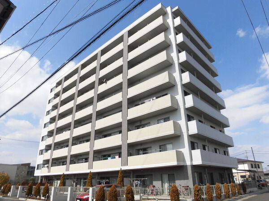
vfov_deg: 56.8
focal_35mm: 24
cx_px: 134
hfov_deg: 71.6
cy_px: 100
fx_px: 187
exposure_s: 1/320
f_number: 7.8
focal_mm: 4.3
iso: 100
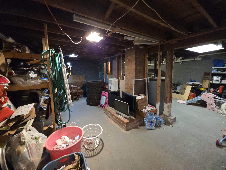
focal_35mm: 13
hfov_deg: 106.2
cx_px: 113
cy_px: 85
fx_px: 85
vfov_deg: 89.9
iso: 1000
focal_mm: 2.2
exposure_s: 1/60
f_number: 1.9
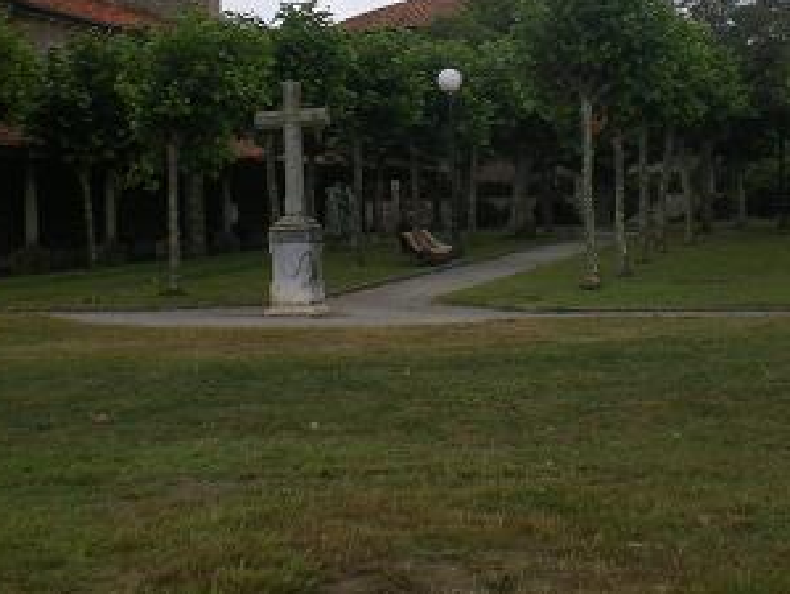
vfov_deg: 21.7
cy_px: 121
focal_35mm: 67
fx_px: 1531
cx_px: 410
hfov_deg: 28.9
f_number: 4.6
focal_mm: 6.3
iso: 64
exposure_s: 1/100
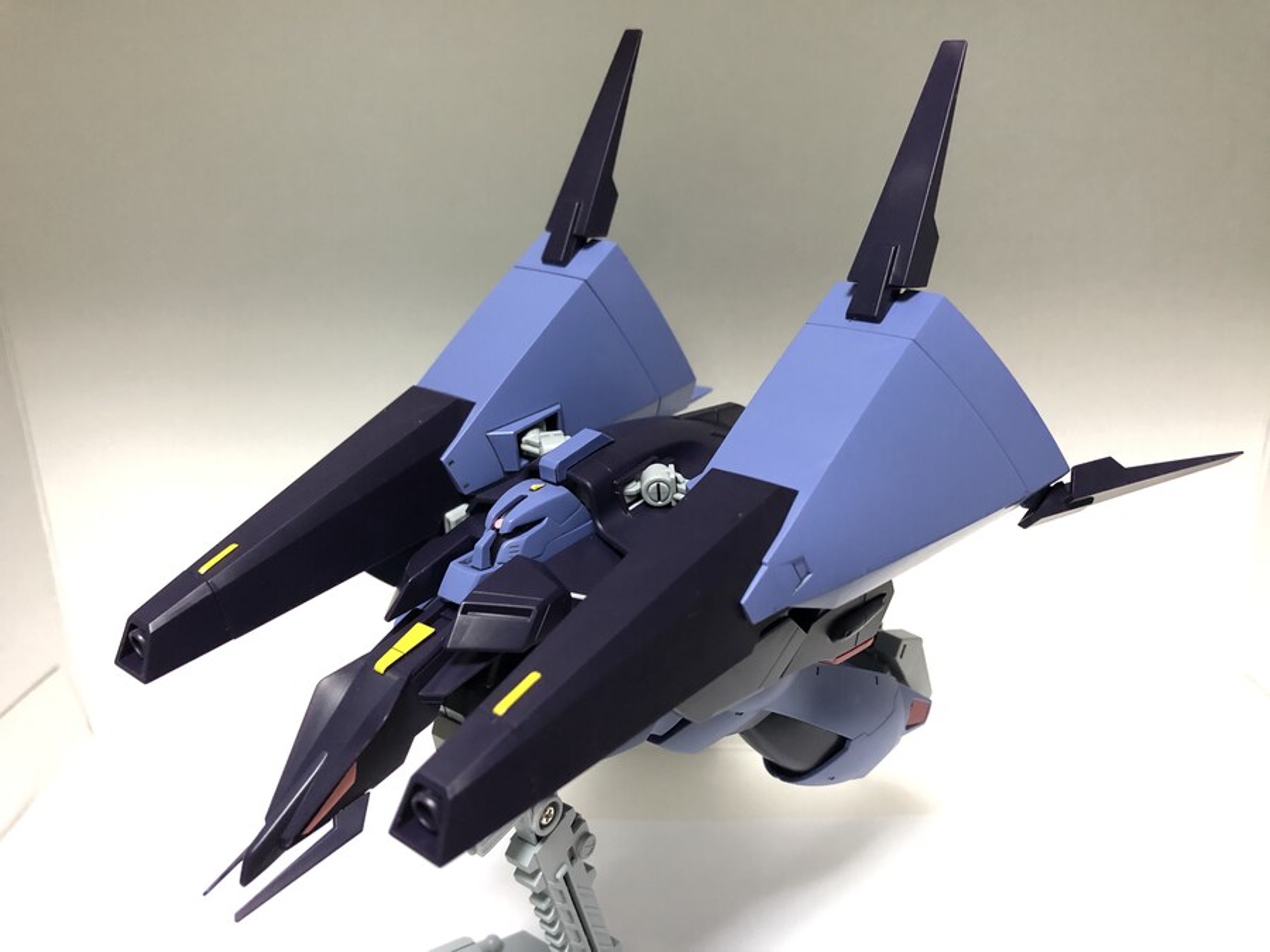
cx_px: 635
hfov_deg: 63.4
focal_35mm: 28
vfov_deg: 49.7
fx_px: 1027
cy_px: 476
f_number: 1.8
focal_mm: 3.99
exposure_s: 1/15
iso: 100
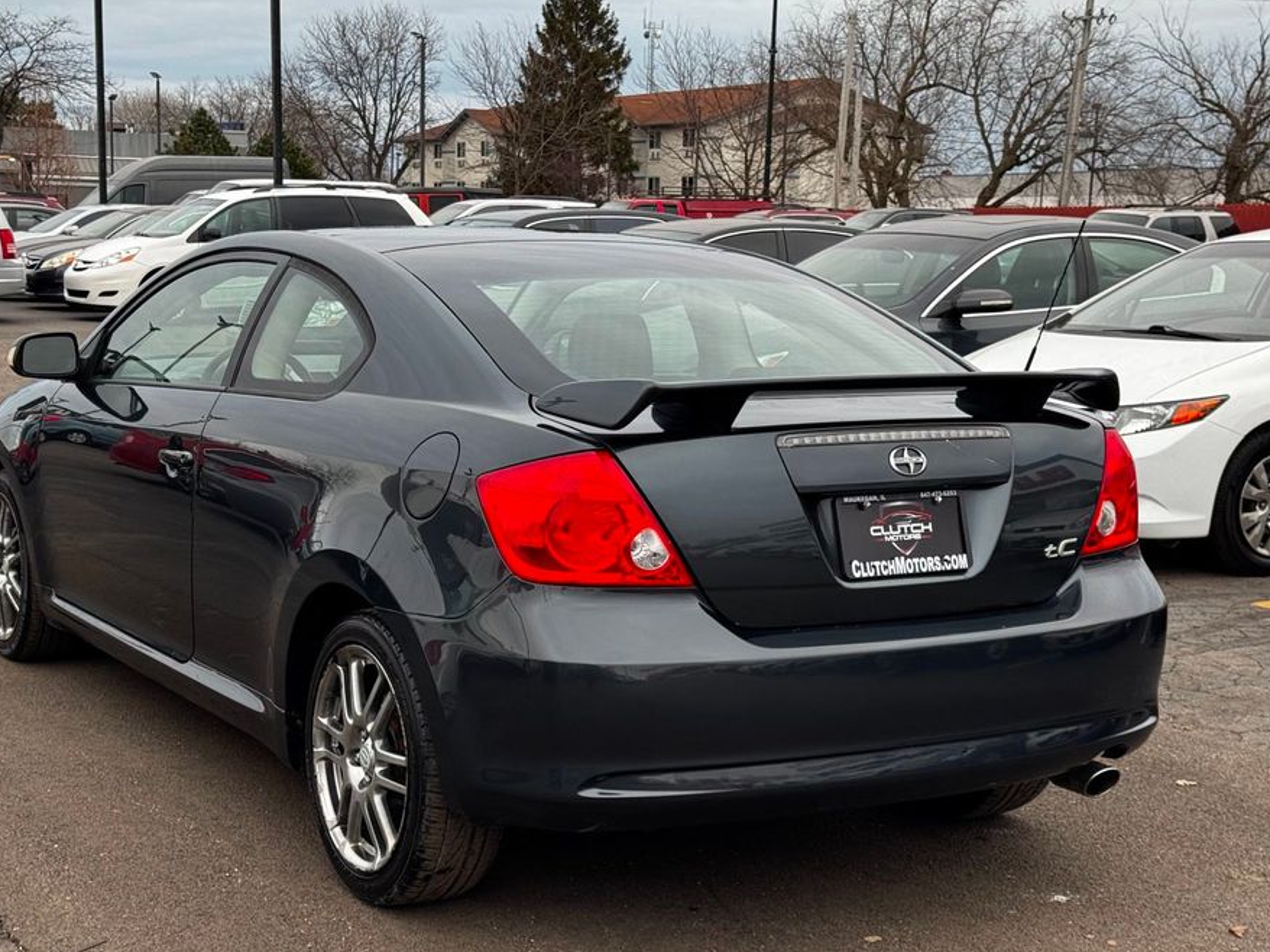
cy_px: 525
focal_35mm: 56
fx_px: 2054
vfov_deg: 26.1
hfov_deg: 34.3
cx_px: 545
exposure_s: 1/425
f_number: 1.78
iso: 64
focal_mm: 6.76
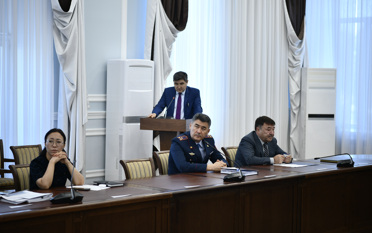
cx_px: 186
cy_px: 114
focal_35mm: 72
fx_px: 730
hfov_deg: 28.6
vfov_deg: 18.1
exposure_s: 1/80
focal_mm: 70
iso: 640
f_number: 2.8
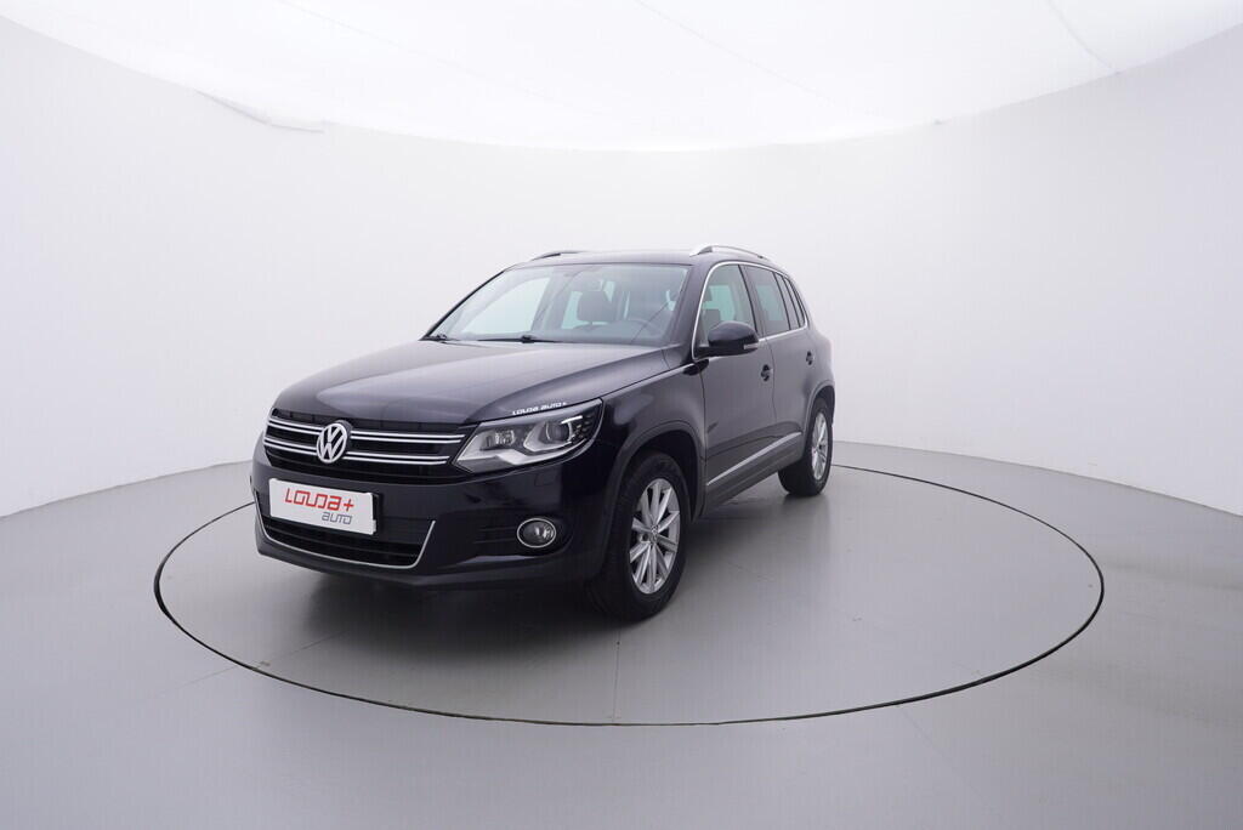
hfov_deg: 77.3
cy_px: 415
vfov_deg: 56.2
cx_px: 622
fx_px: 777
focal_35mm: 22
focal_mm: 15
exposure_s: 1/80
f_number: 5
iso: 200
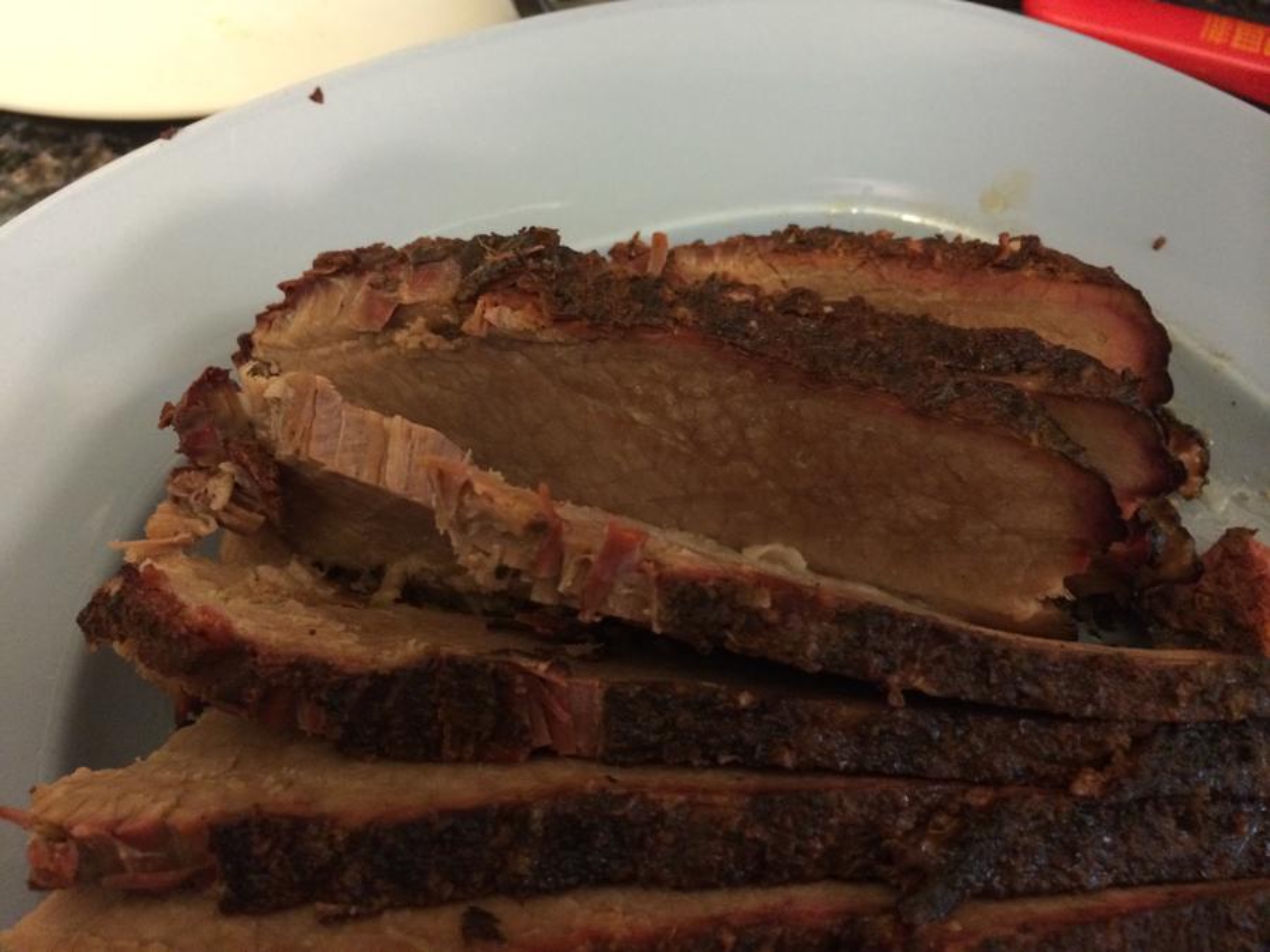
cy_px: 476
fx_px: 1101
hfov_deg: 60.0
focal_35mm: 30
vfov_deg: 46.8
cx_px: 635
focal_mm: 4.12
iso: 320
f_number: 2.2
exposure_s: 1/15
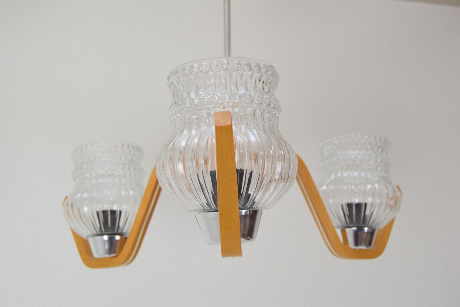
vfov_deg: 29.0
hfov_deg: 42.3
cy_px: 154
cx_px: 230
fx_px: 595
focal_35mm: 46
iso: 1600
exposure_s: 1/200
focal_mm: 31
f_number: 7.1
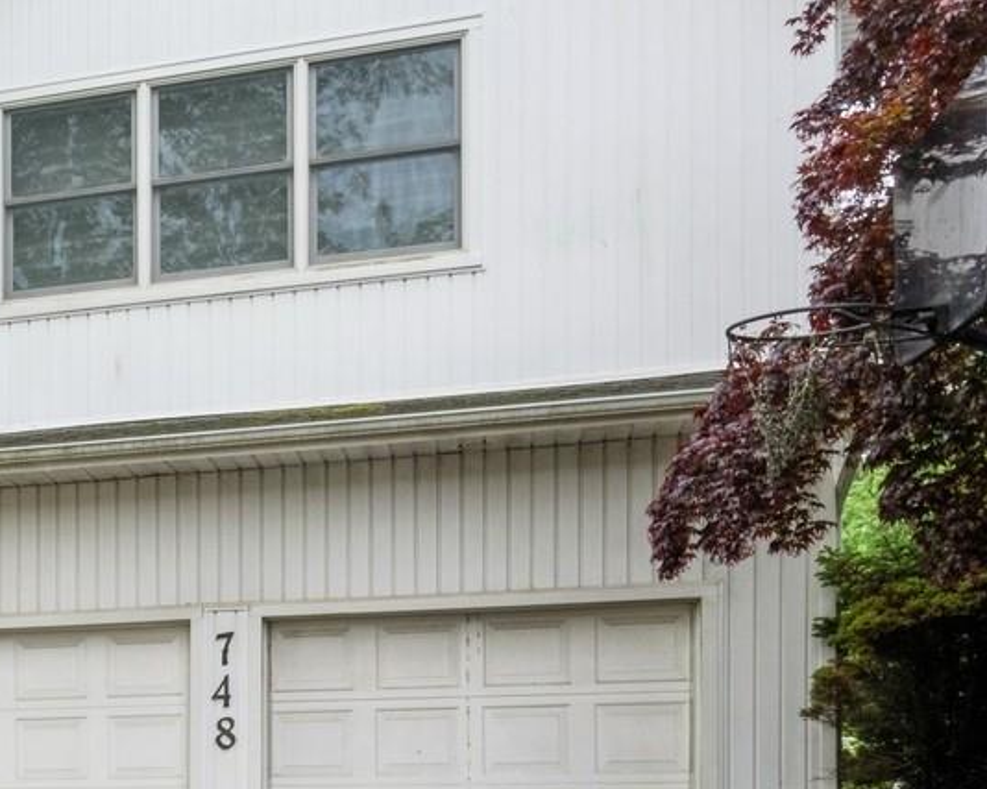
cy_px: 567
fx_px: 1723
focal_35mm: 59
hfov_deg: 27.1
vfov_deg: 25.6
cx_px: -283
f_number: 14
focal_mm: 21
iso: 1250
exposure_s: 1/80
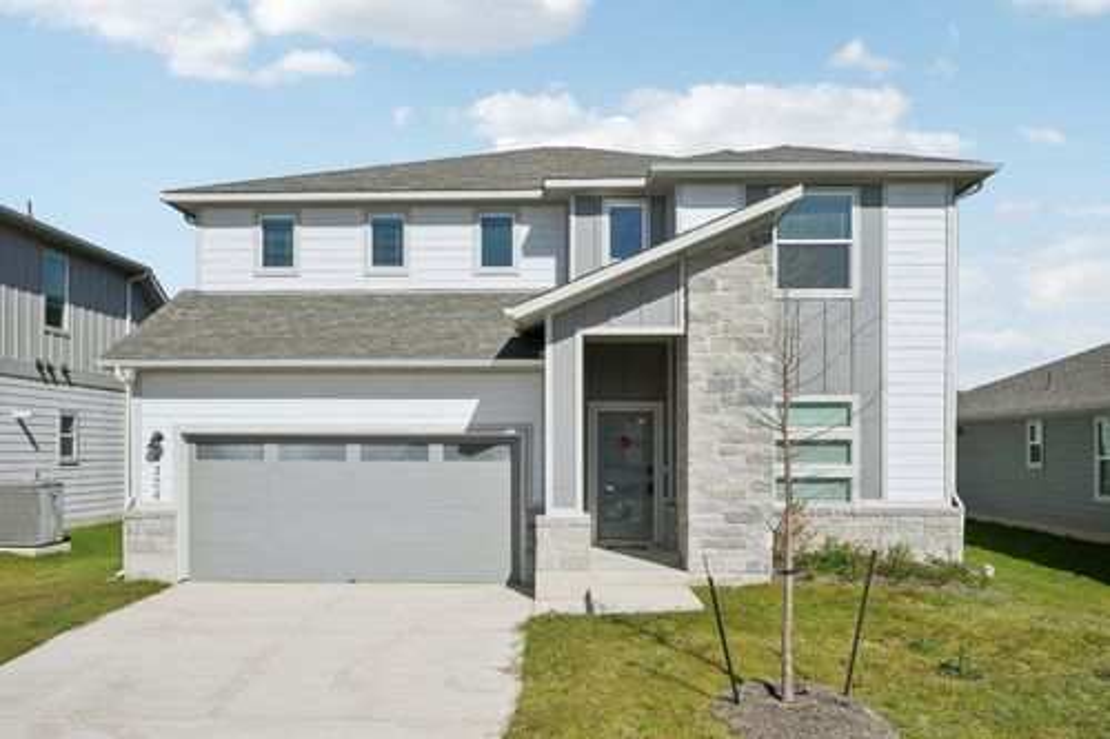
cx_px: 555
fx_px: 925
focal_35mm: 30
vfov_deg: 43.6
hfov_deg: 61.9
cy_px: 370
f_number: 8
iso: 400
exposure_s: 1/4000
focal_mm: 20
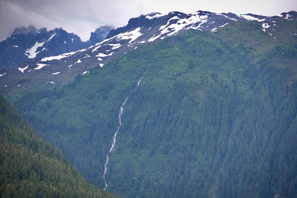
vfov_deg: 8.2
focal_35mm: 167
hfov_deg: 12.3
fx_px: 1378
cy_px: 101
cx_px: 158
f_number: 4.8
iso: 125
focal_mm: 155
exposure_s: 1/320
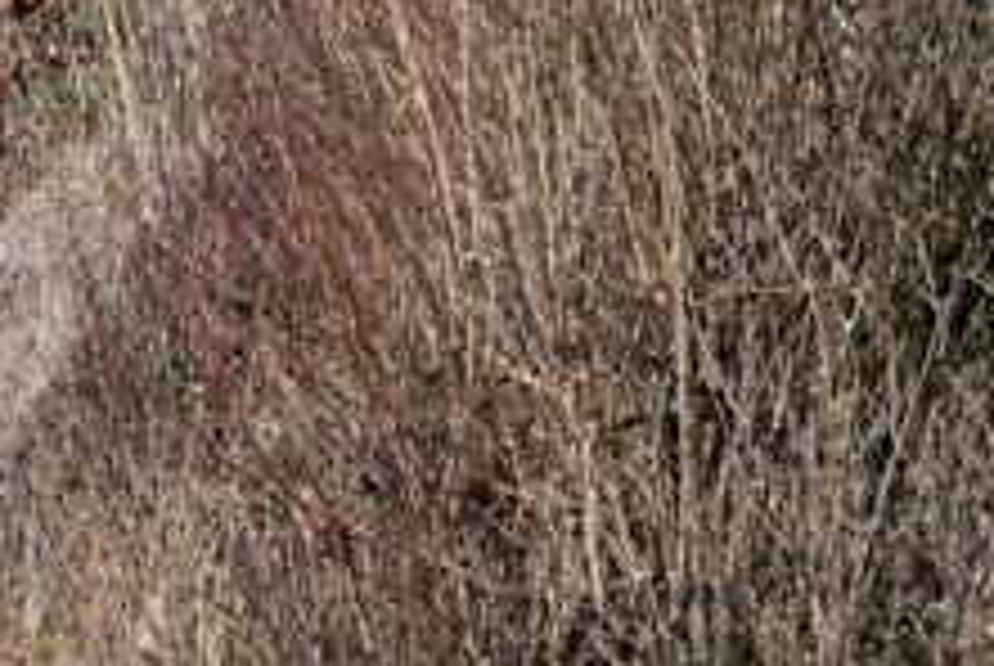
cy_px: 351
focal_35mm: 347
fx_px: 9594
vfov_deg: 4.0
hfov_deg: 5.8
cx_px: -688
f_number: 4.5
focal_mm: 100
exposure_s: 1/1600
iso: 320
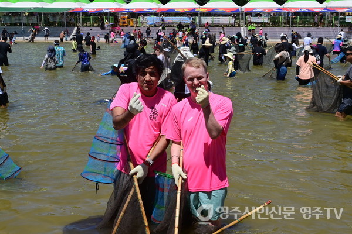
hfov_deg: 41.1
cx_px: 176
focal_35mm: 48
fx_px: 469
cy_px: 117
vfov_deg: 28.1
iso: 320
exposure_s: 1/200
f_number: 18
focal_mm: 48
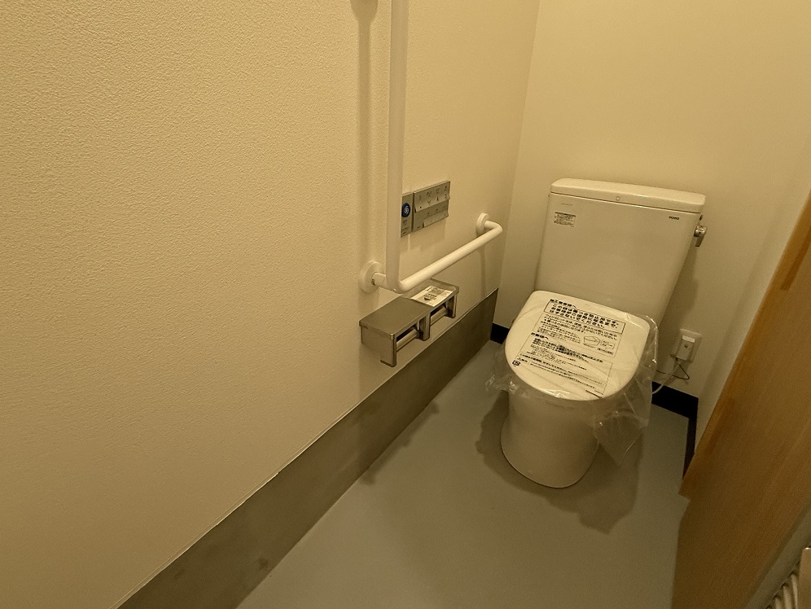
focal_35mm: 17
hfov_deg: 90.8
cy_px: 257
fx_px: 398
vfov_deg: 74.3
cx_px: 370
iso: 320
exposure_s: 1/100
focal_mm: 2.22
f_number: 2.2
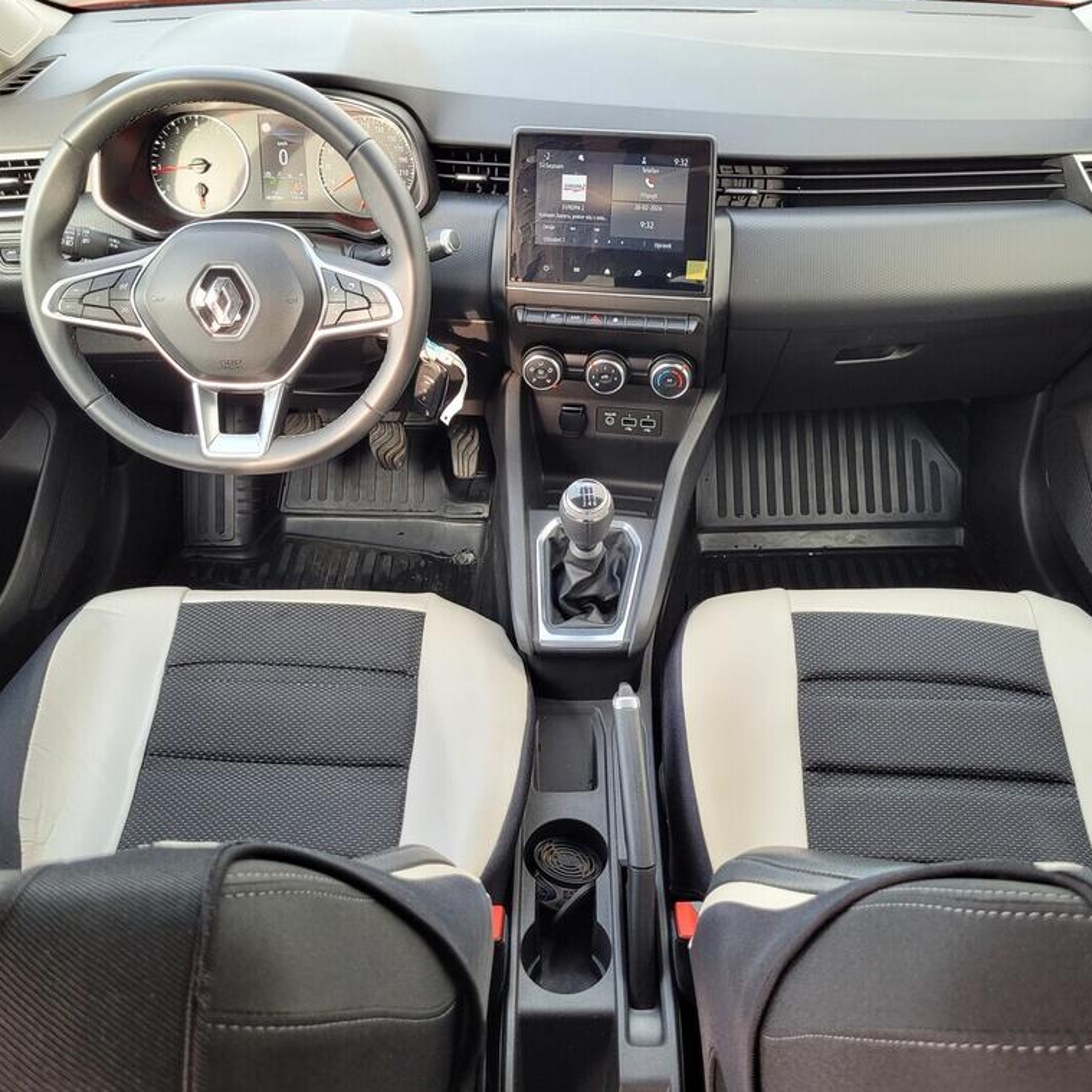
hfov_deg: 52.5
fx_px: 1106
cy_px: 544
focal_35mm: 31
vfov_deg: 52.5
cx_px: 590
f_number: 1.8
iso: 160
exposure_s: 1/100
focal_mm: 5.4
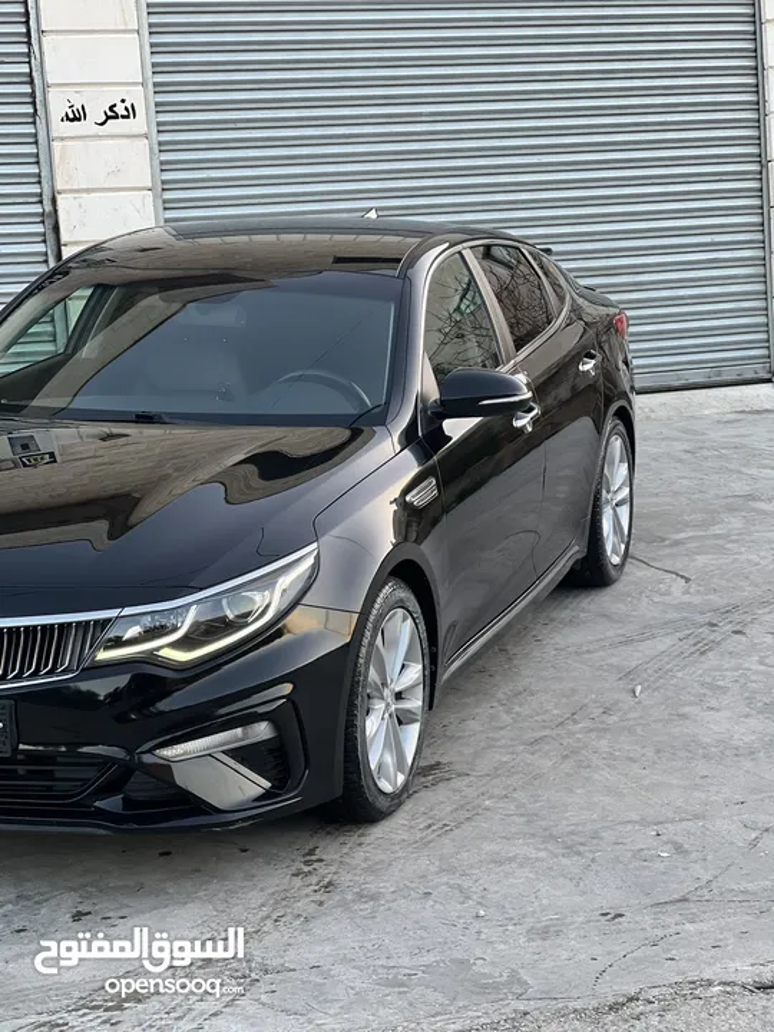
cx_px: 387
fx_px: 2296
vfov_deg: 25.3
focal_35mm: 77
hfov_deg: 19.1
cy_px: 516
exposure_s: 1/121
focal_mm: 9
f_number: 2.8
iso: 160
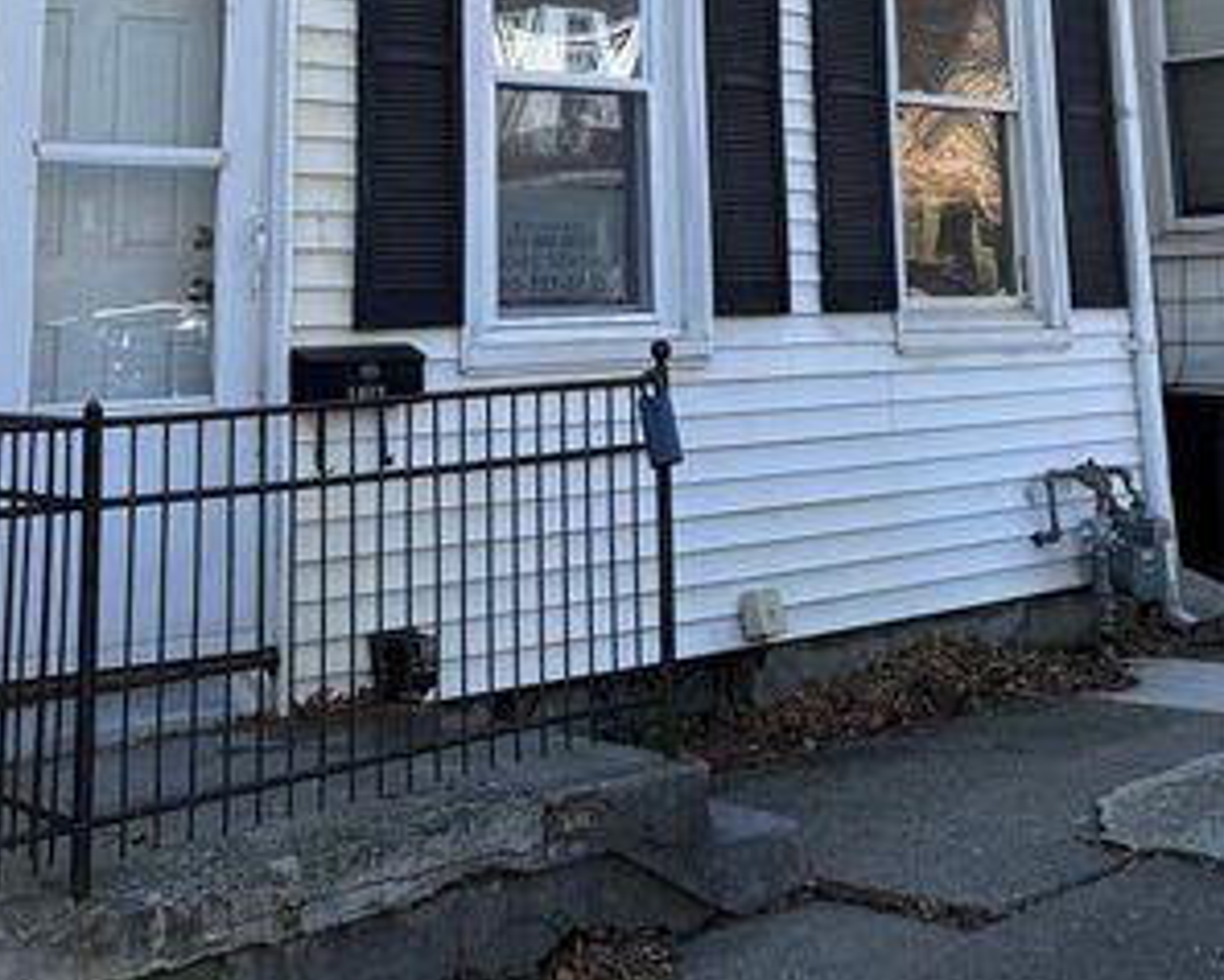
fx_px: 2066
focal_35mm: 57
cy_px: -183
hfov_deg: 33.0
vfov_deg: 24.3
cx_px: 647
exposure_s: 1/1420
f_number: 1.6
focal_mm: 5.96
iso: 64
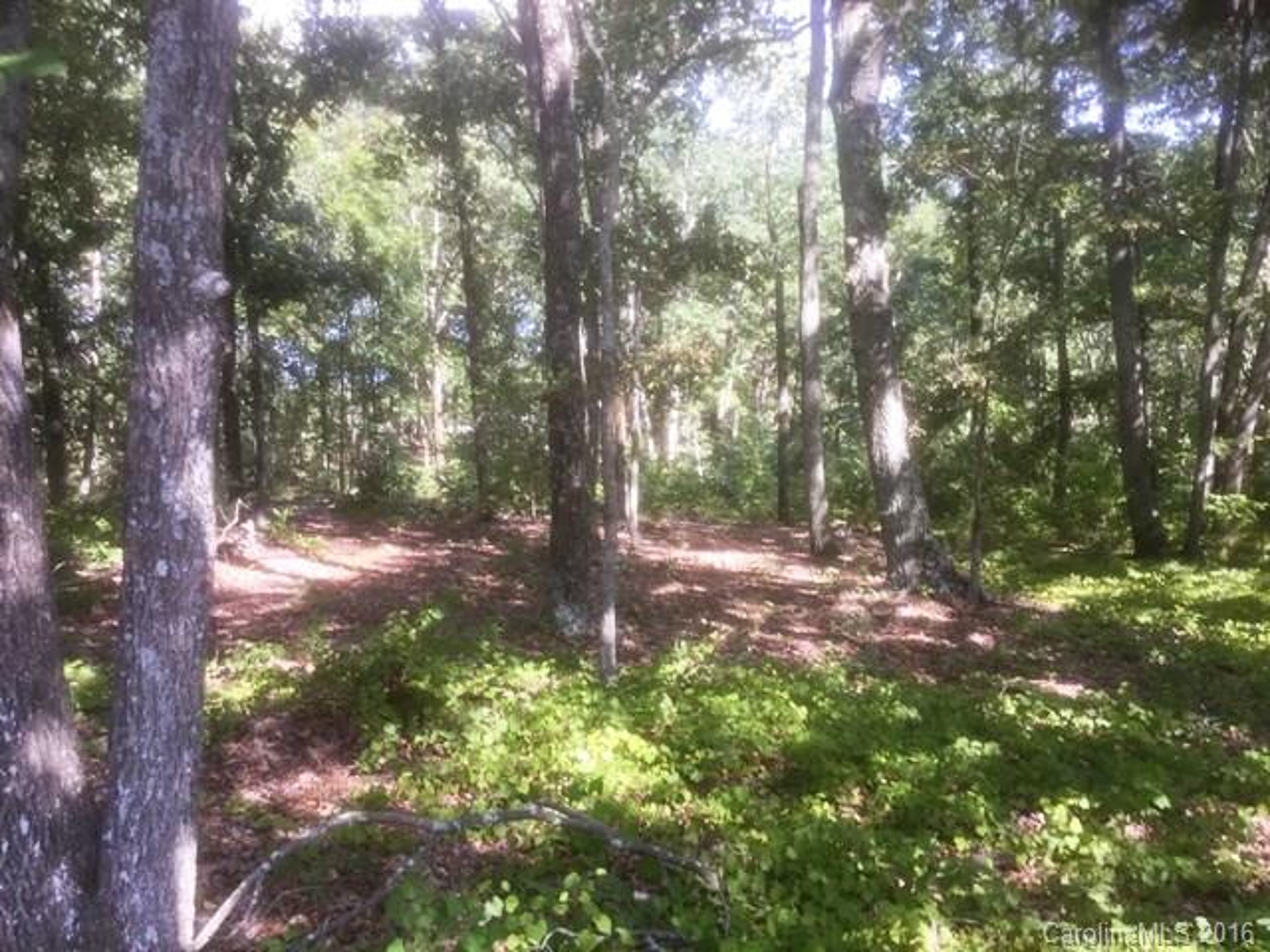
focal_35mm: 31
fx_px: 1137
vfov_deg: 45.4
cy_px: 476
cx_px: 635
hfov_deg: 58.4
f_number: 2.4
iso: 32
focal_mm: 3.3
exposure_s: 1/120
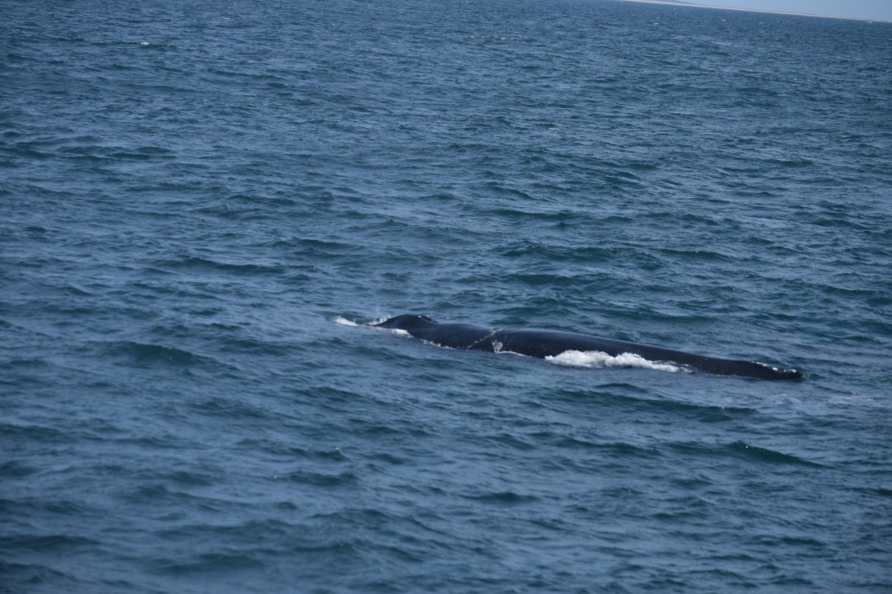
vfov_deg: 7.6
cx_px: 446
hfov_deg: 11.4
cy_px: 297
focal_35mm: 180
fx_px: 4460
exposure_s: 1/1600
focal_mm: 120
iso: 200
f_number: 5.6
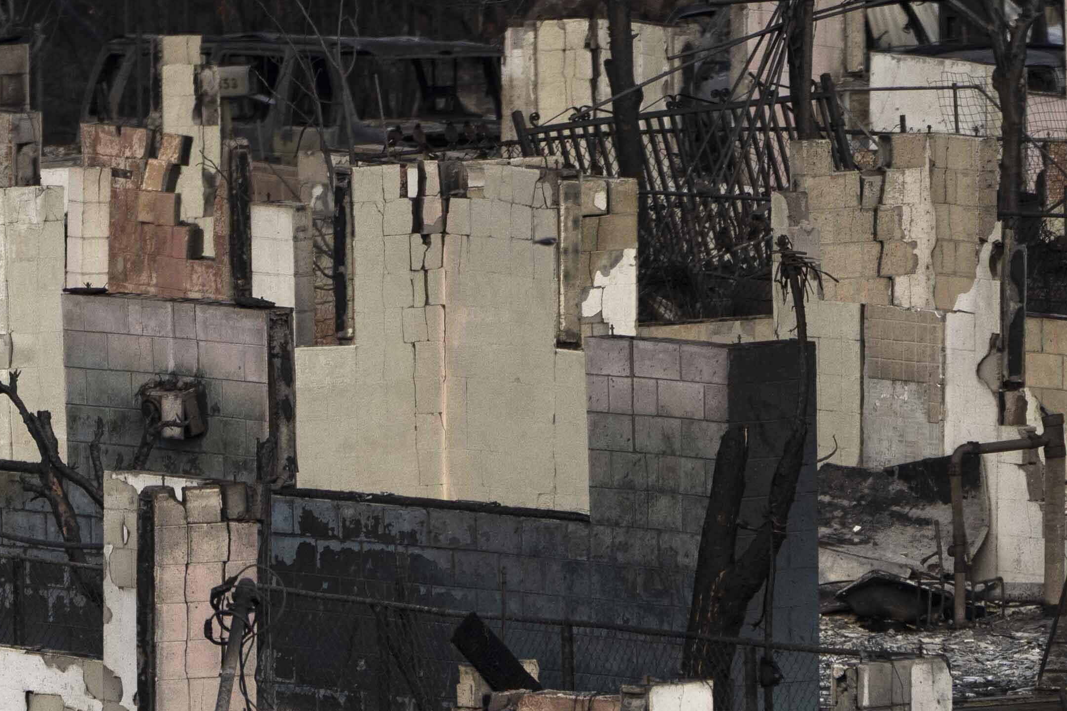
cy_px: 1109
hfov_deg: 1.3
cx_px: 387
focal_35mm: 1596
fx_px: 47307
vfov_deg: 0.9
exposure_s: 1/800
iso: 160
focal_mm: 400
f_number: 5.6
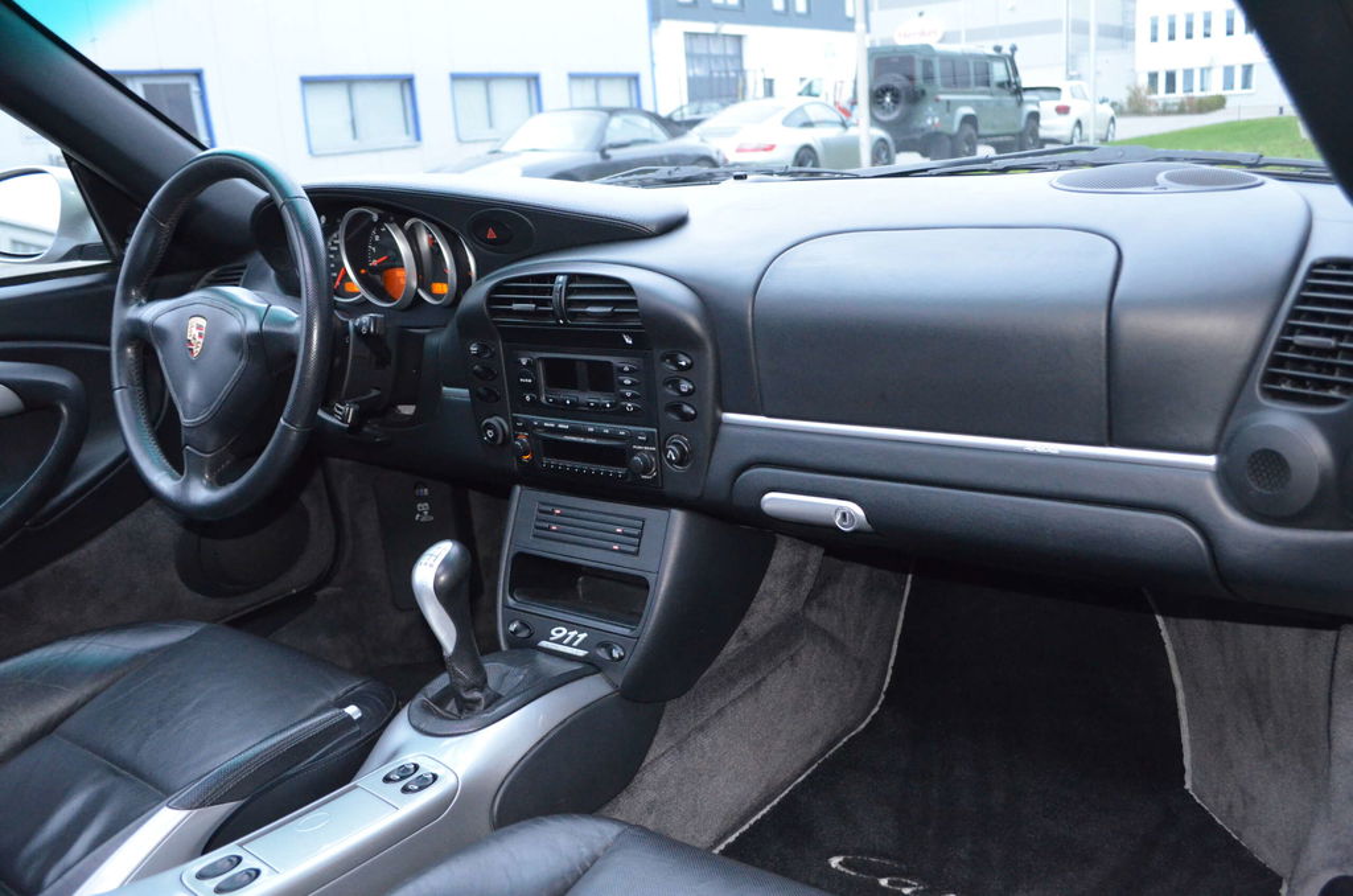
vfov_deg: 43.4
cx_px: 676
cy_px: 448
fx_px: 1125
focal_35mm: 30
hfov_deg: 62.0
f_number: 3.8
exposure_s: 1/25
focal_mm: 20
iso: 3200
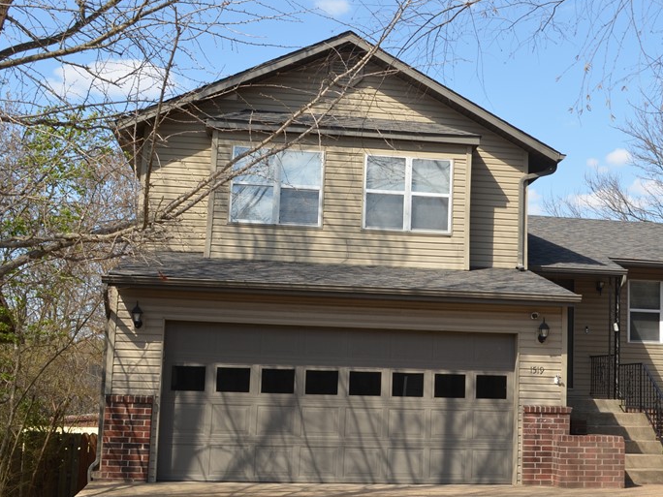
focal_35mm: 55
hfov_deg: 34.4
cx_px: 478
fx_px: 1053
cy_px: 234
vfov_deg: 26.6
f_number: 8
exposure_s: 1/250
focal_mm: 24
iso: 160
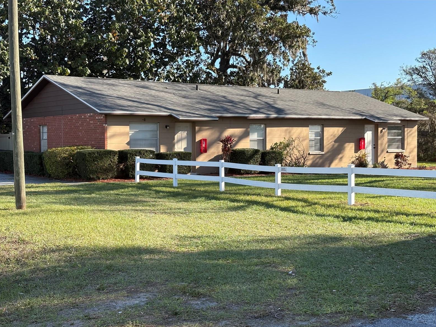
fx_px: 667
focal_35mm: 53
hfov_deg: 36.2
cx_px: 215
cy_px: 166
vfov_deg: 27.5
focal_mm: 5.96
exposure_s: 1/1082
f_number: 1.6
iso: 40
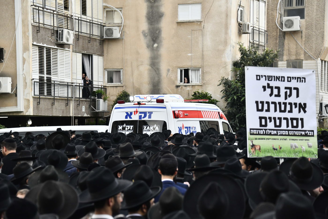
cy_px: 110
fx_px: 1057
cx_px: 164
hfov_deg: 17.6
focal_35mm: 116
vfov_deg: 11.8
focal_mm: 116
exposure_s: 1/500
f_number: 5.6
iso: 1250
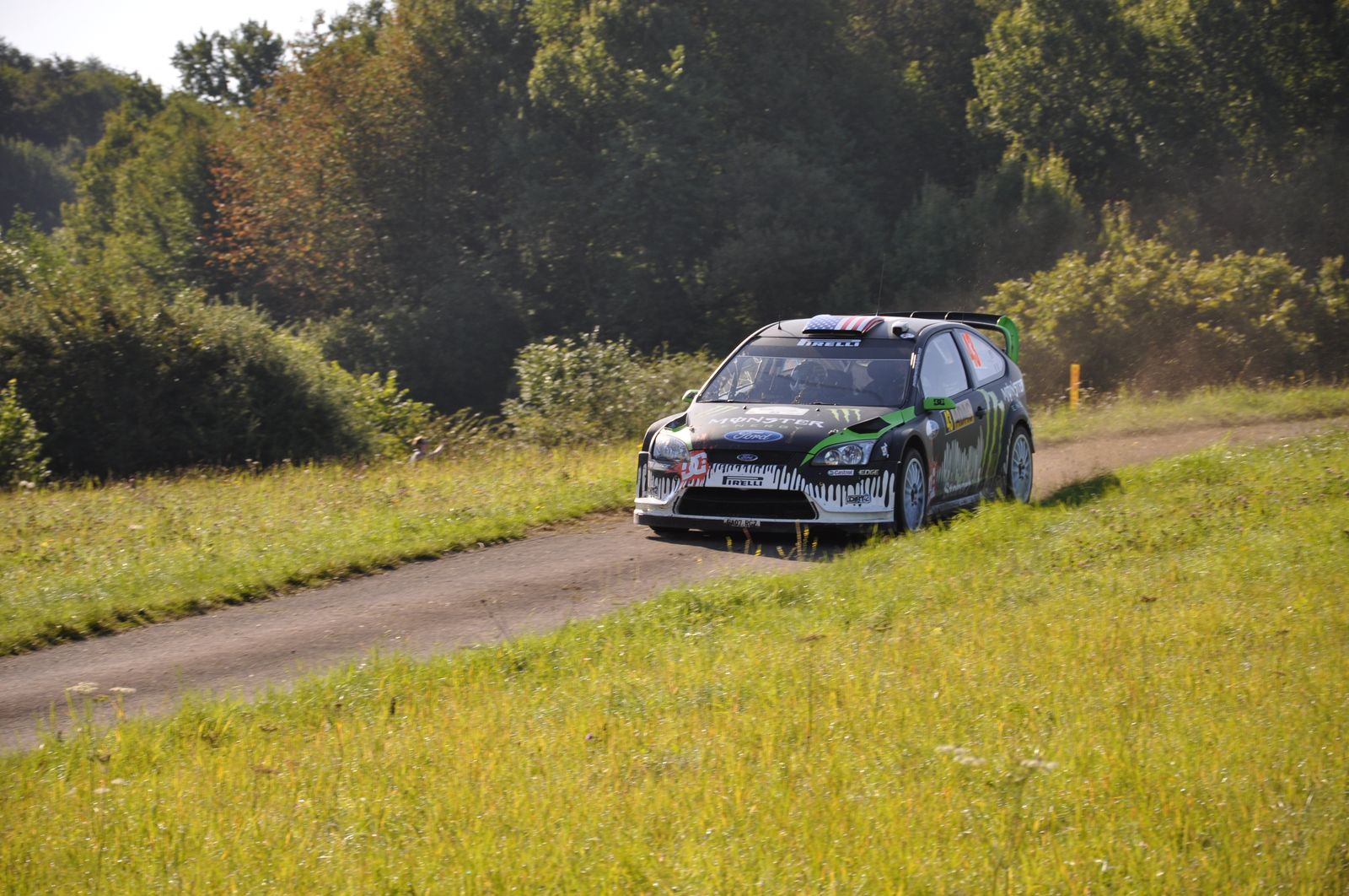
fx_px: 5893
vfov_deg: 8.7
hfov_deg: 13.1
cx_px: 674
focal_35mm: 158
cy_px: 448
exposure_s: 1/500
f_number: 5.6
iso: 200
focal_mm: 105
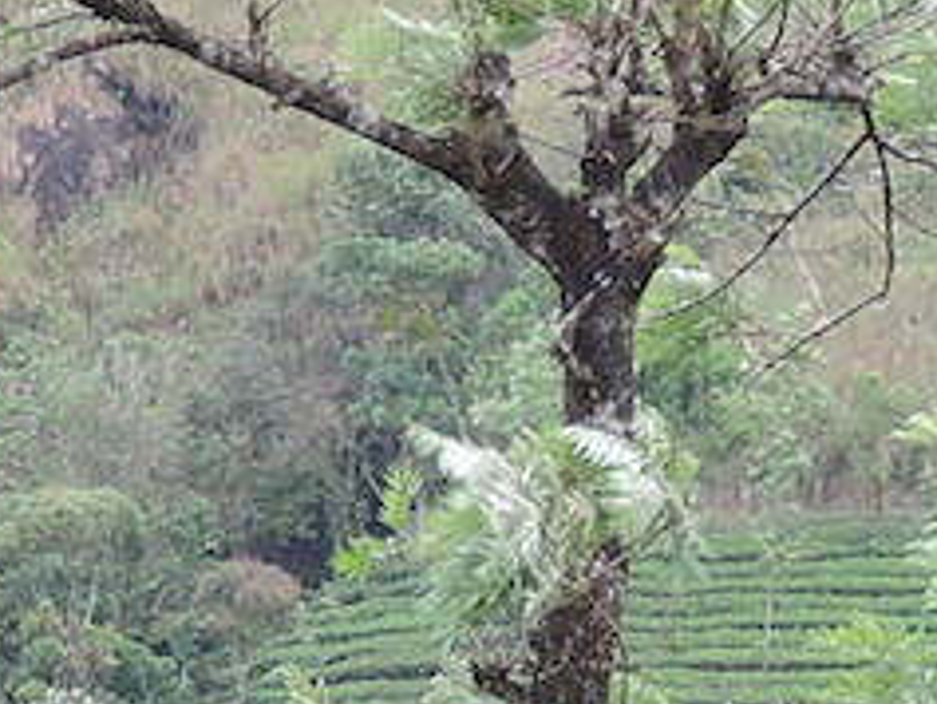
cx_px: -573
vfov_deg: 4.7
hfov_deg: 6.2
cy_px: 1299
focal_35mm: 316
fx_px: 8558
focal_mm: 10.7
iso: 80
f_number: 5.6
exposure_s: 1/50
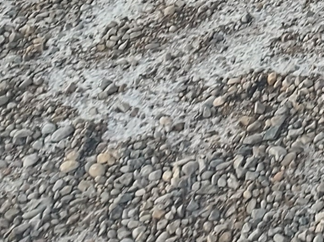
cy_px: -518
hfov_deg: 10.8
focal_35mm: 159
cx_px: 751
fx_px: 1488
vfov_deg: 7.9
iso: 32
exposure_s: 1/177
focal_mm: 5.23
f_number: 1.8
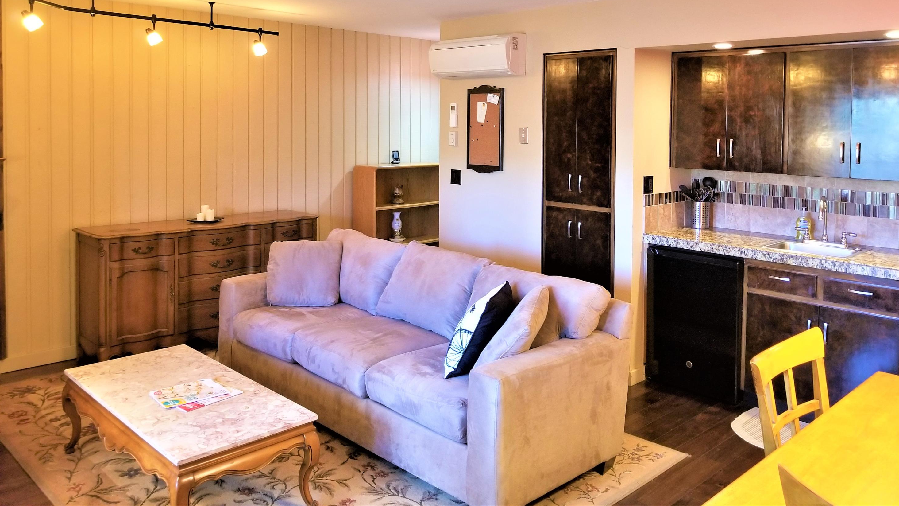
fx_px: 691
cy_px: 161
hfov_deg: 66.1
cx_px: 458
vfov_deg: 39.6
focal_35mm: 29
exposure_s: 1/17
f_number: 1.7
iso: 200
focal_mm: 4.25
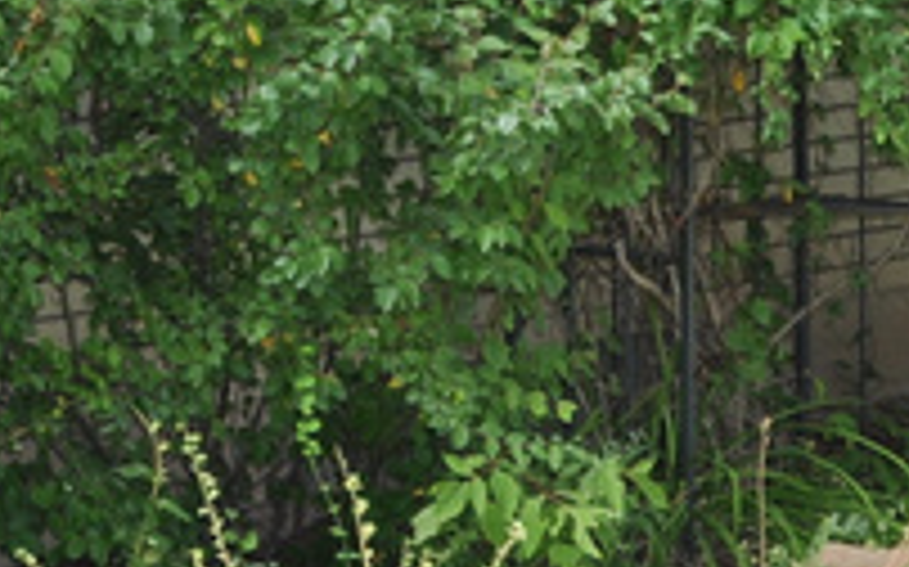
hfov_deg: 13.4
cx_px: 117
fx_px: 3838
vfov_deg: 8.3
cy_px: -306
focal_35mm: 155
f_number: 6.3
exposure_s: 1/200
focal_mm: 20
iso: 200
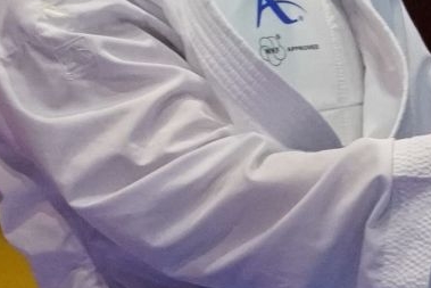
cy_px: 9
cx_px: 230
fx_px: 17042
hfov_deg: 1.4
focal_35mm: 1423
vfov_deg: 1.0
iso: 6400
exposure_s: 1/800
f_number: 2.8
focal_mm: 200
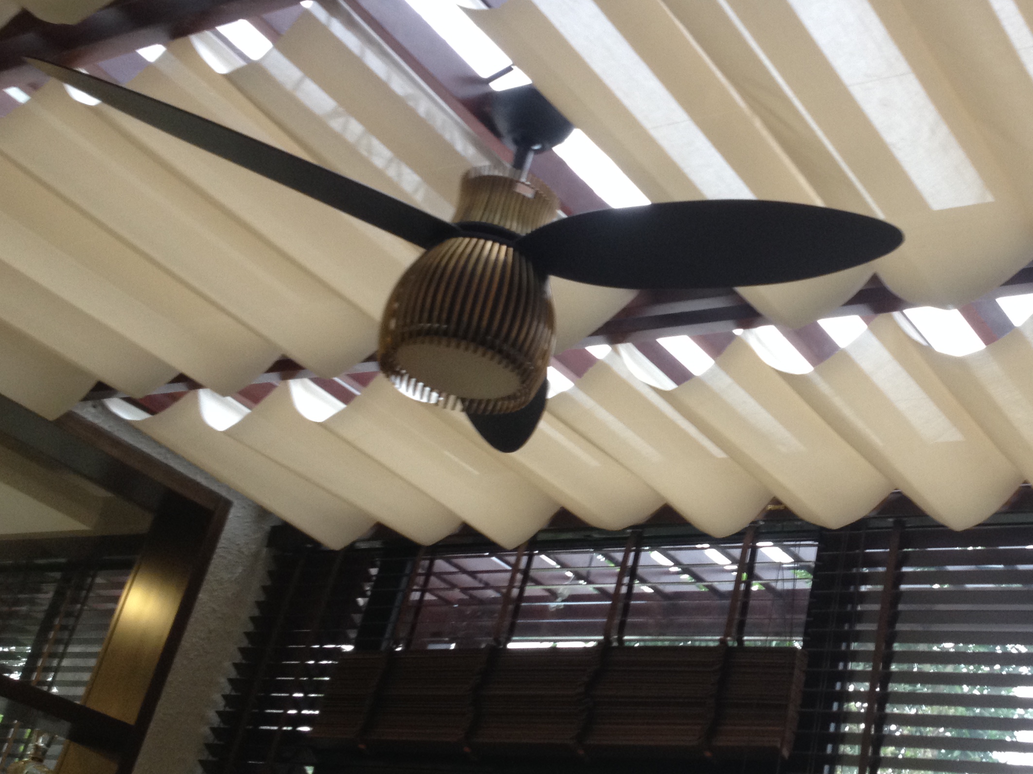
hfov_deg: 34.9
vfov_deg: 27.0
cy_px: 303
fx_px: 1611
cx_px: 757
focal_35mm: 54
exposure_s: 1/20
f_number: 2.4
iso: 100
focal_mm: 4.28
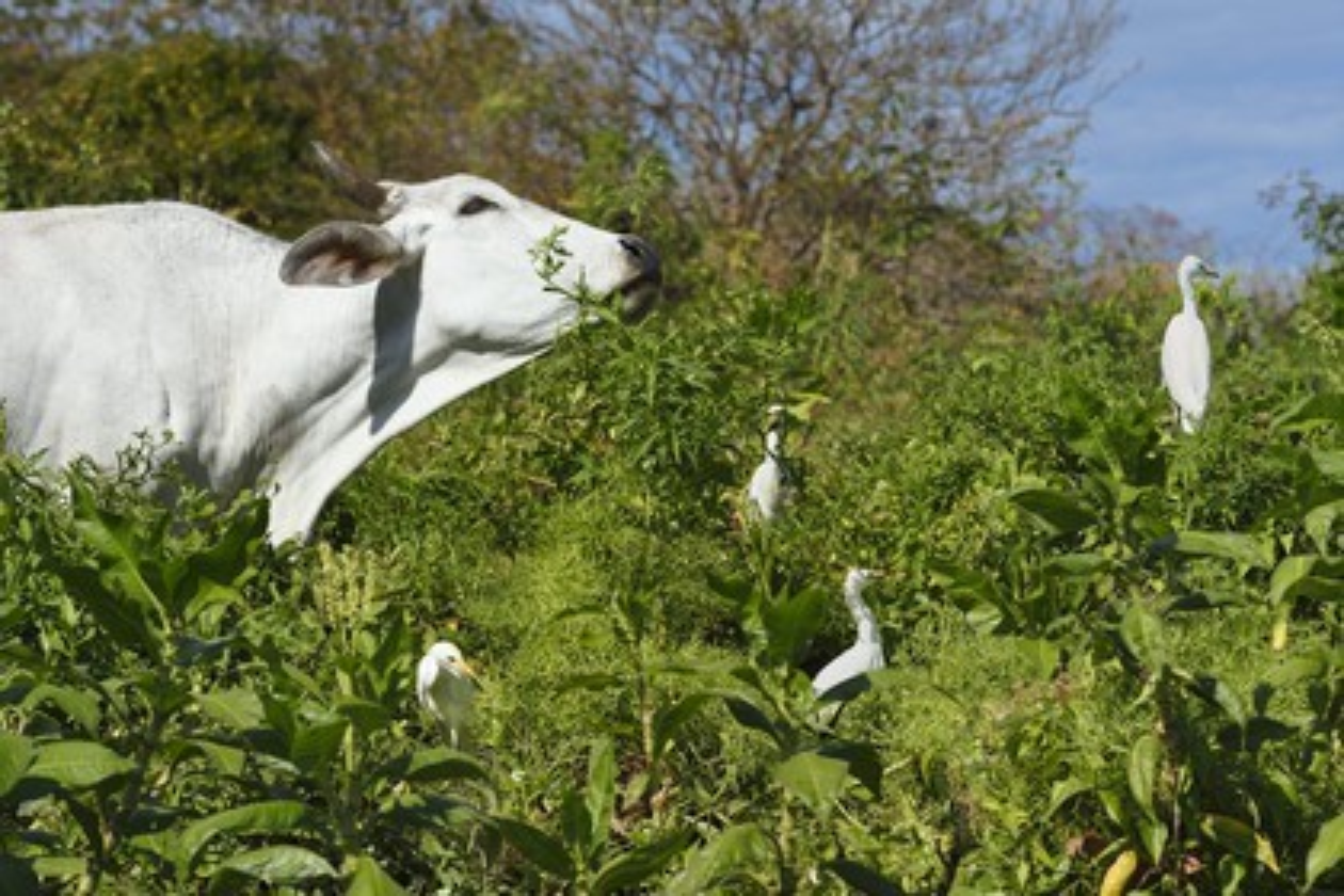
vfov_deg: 11.0
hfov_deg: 16.4
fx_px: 4666
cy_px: 448
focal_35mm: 125
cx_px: 672
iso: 200
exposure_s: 1/320
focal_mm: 125
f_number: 10
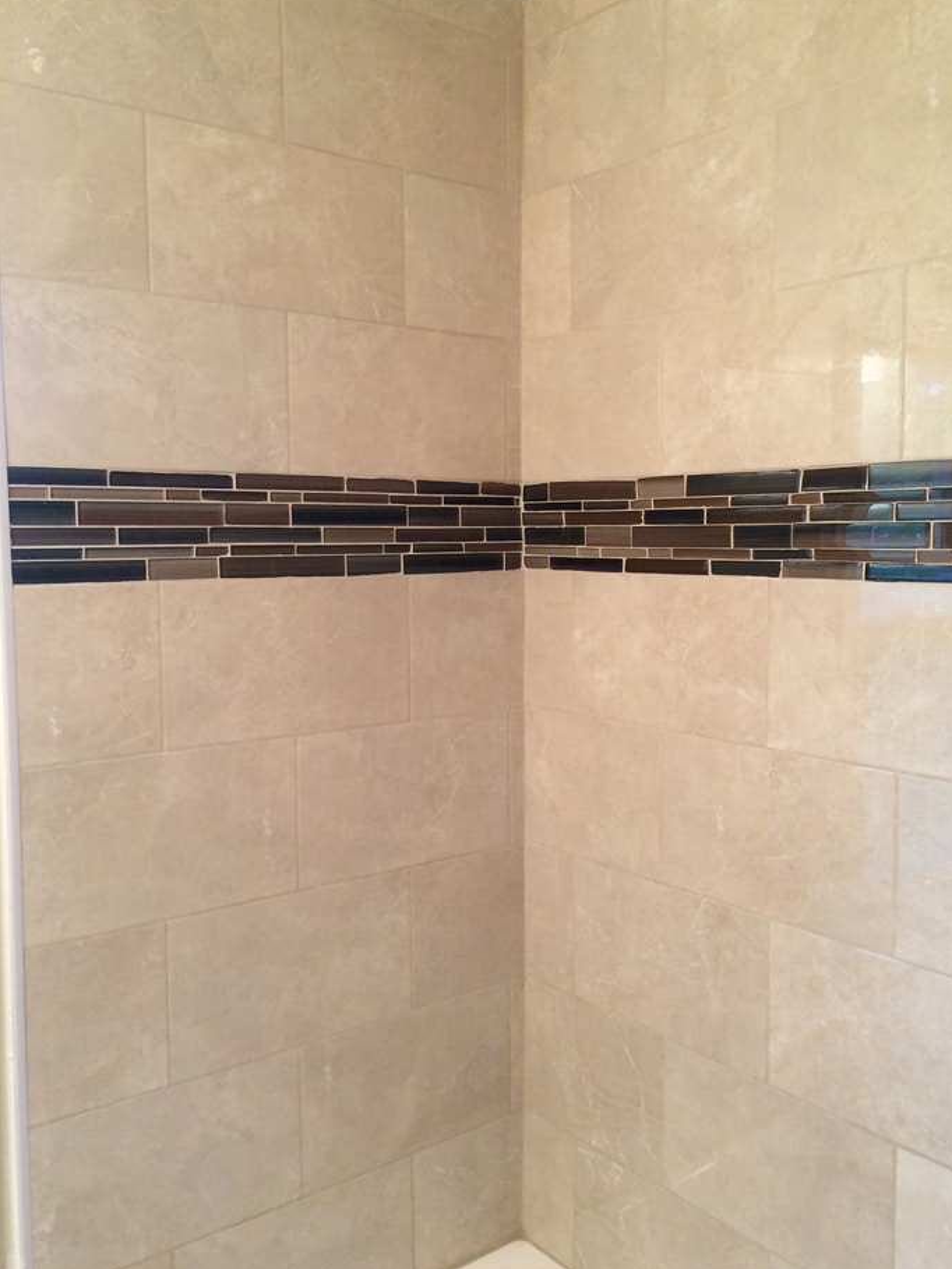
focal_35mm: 33
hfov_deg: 42.9
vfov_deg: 55.3
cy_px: 621
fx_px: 1210
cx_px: 521
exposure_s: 1/30
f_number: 2.2
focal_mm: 4.12
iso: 125
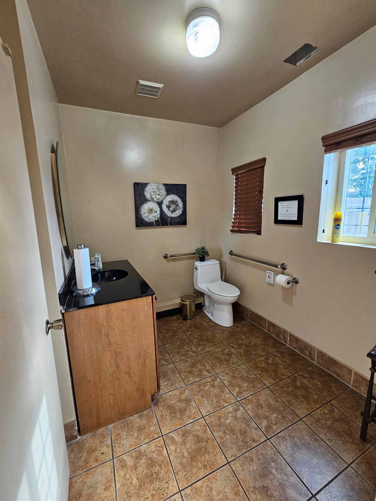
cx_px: 188
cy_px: 250
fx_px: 188
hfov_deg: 89.9
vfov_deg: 106.2
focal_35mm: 13
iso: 250
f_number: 2.2
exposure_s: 1/60
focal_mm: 2.2
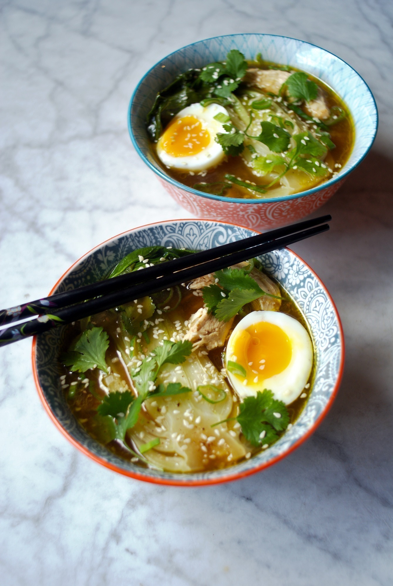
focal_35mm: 42
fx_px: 686
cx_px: 196
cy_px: 293
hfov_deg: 32.0
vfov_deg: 46.3
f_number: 3.2
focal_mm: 28
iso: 100
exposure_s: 1/50
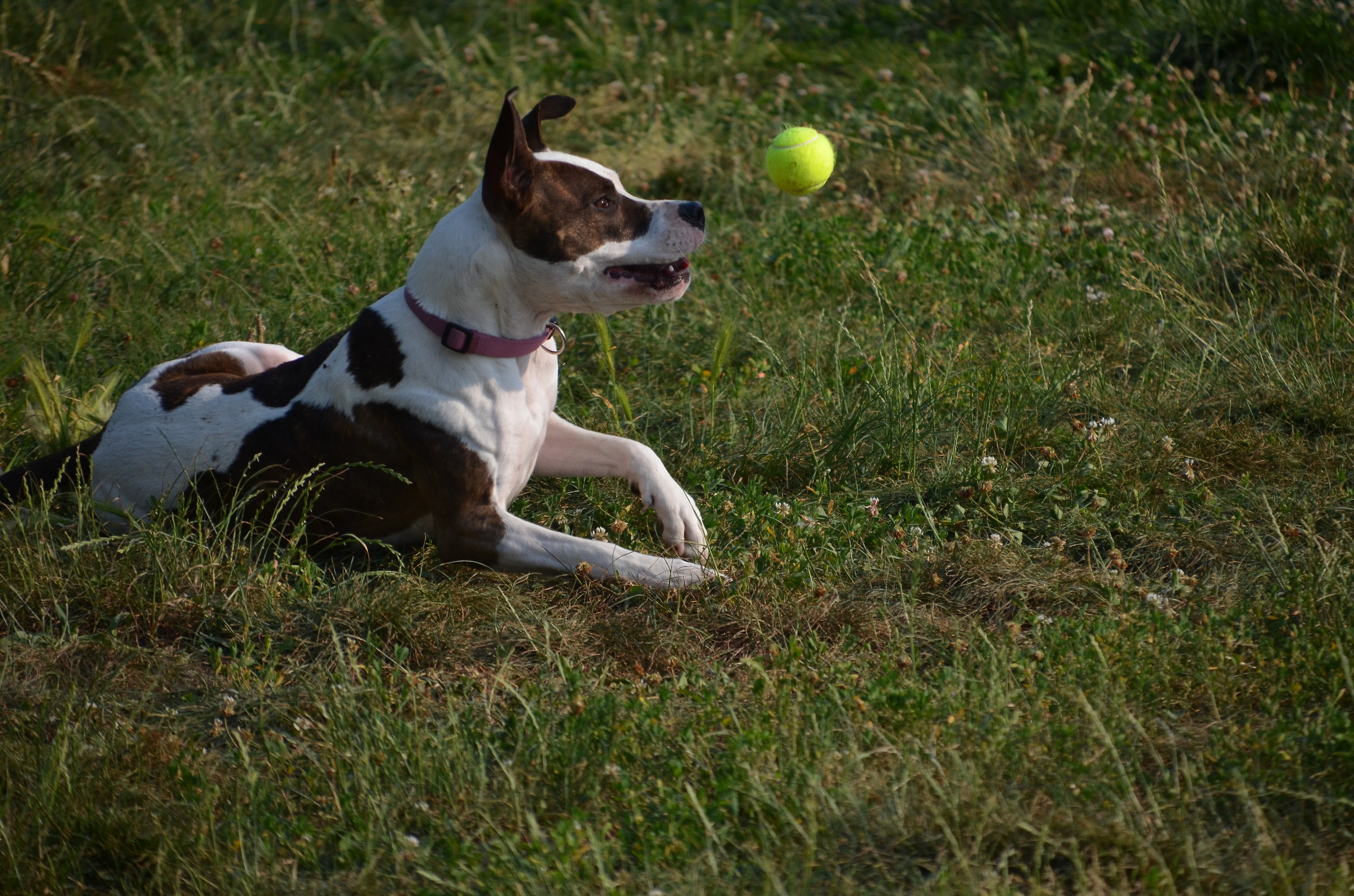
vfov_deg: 4.8
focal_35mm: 285
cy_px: 448
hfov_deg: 7.2
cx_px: 677
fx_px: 10696
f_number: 6.3
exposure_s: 1/1000
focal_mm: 190
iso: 400
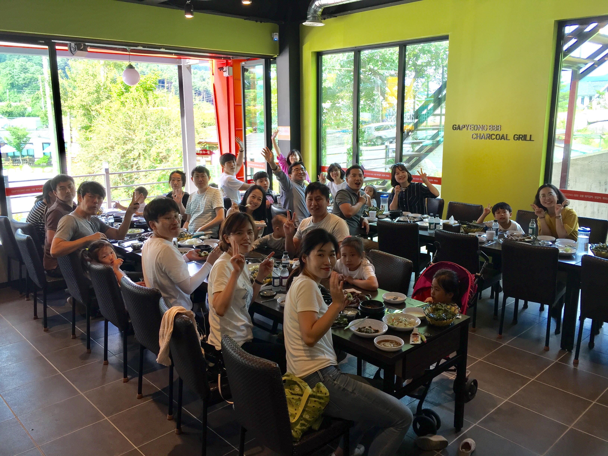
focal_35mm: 29
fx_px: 509
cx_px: 304
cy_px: 228
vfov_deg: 48.2
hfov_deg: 61.7
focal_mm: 4.15
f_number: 2.2
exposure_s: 1/60
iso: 32
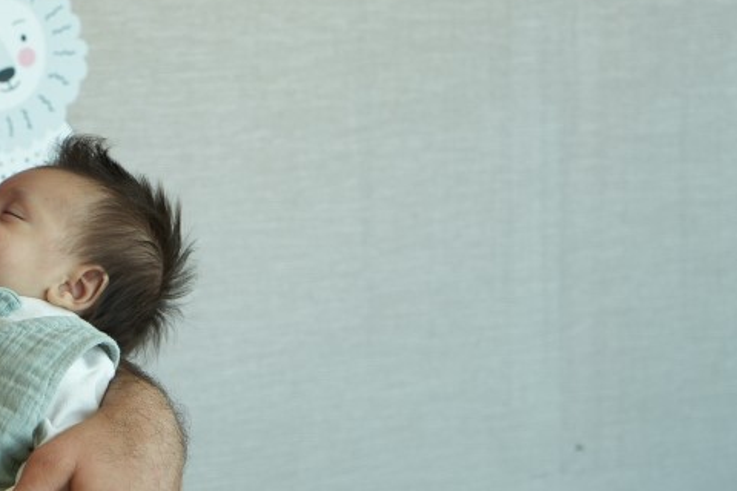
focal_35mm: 96
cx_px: -63
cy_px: 2
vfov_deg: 14.0
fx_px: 1965
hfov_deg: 20.3
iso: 250
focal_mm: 40
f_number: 4
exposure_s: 1/125
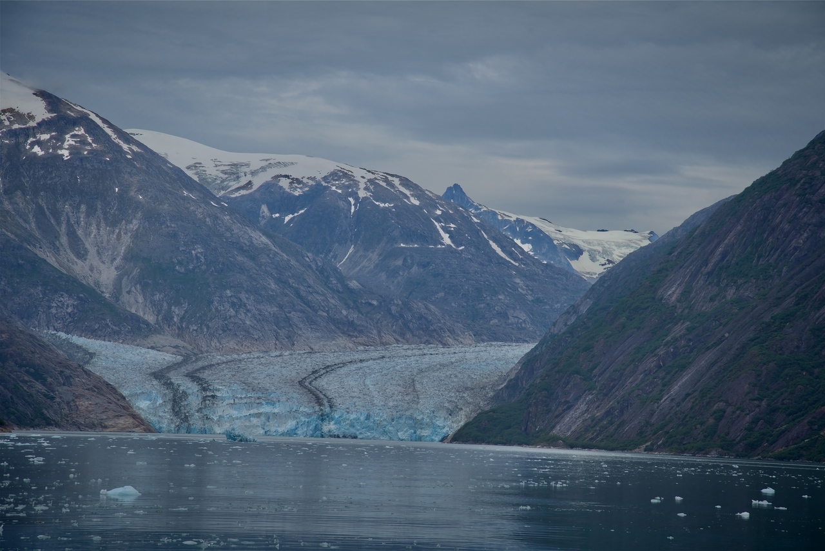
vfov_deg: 11.4
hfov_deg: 17.1
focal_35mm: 120
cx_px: 412
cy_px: 276
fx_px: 2750
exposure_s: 1/250
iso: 100
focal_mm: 120
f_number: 8
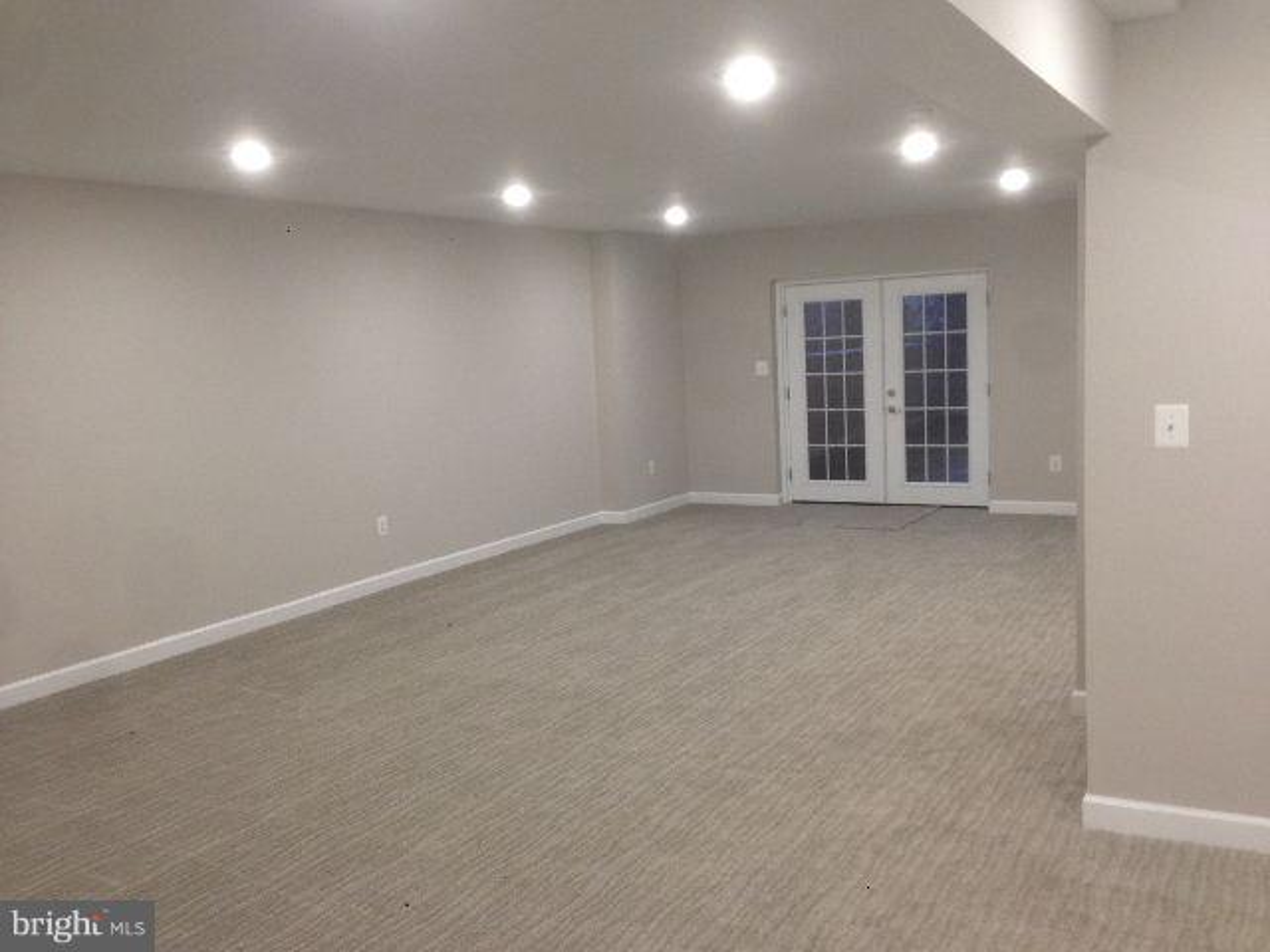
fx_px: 1211
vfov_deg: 42.9
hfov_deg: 55.4
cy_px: 476
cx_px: 635
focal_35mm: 33
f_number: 2.4
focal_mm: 4.12
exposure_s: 1/20
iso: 64
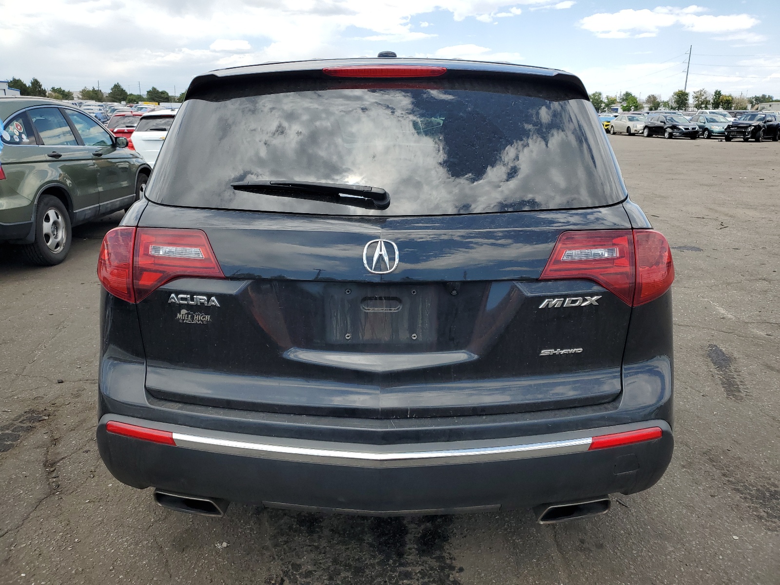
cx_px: 390
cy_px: 292
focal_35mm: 26
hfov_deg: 67.3
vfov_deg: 53.1
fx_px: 586
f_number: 1.5
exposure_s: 1/2000
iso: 50
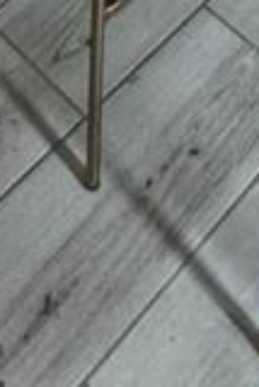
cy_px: -909
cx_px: 184
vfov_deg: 10.1
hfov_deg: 12.6
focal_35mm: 109
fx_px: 1174
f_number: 2.2
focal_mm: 2.22
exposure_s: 1/60
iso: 640
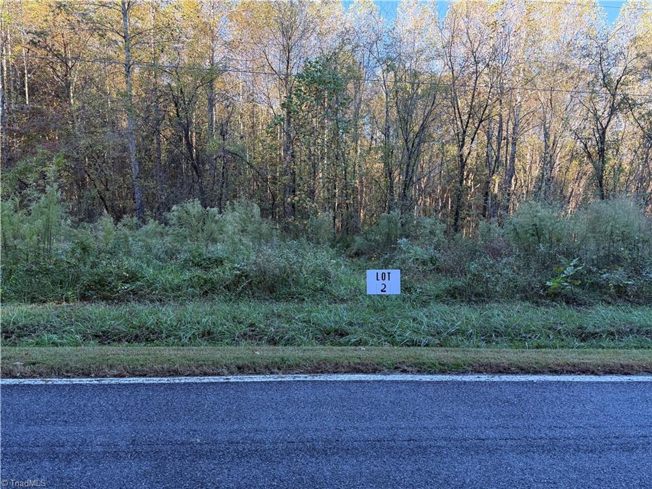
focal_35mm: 24
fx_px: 452
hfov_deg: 71.6
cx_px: 326
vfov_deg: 56.8
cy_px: 244
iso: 125
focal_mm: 6.76
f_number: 1.78
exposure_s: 1/239
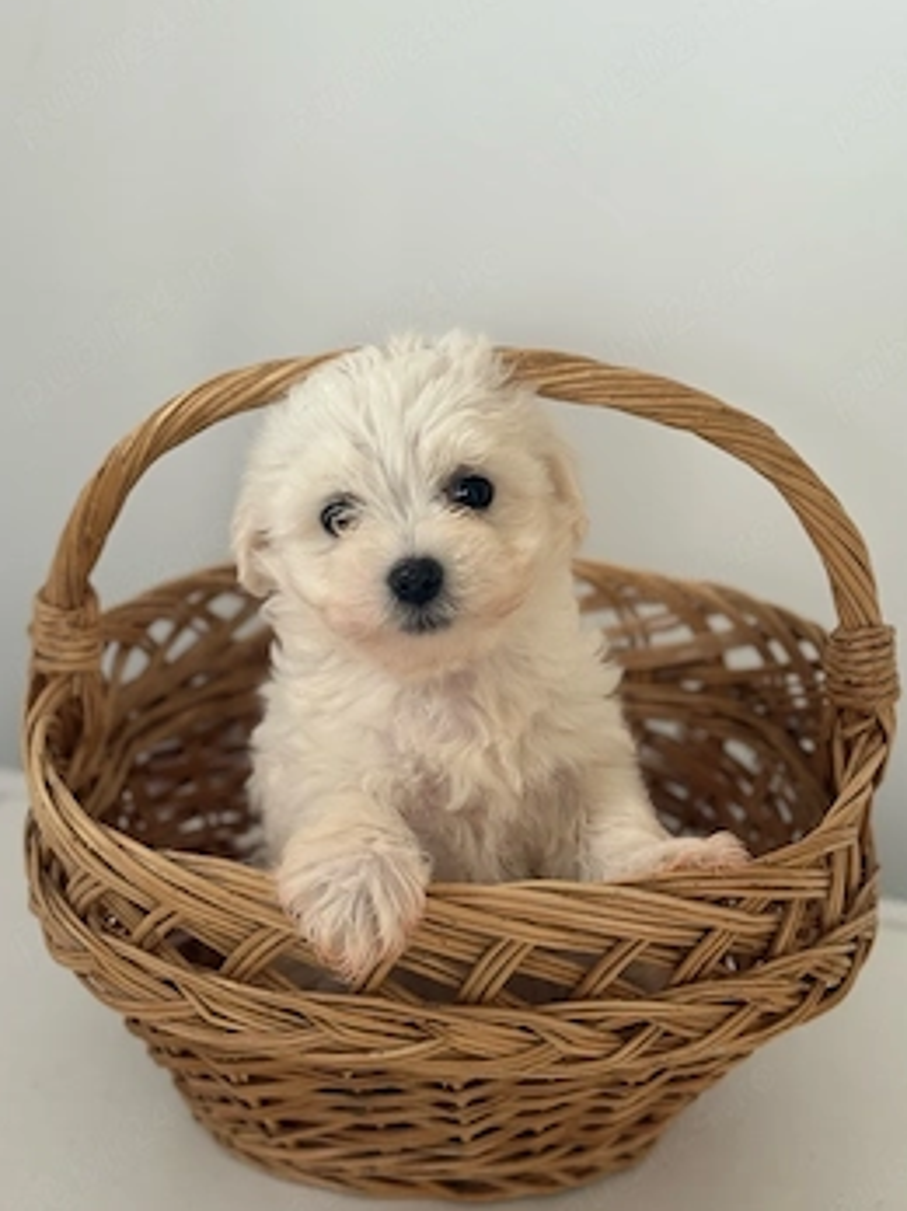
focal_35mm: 60
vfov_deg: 32.2
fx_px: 2097
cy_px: 642
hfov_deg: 24.4
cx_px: 464
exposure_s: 1/118
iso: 50
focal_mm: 5.96
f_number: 1.6
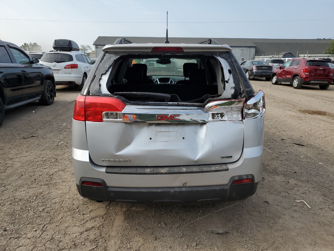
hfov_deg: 67.3
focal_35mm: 26
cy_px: 126
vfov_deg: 53.1
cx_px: 167
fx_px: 251
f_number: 1.5
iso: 50
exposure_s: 1/3333
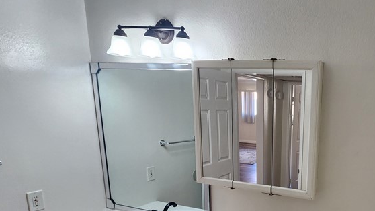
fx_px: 259
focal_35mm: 26
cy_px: 179
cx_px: 308
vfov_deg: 41.8
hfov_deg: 64.5
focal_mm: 2.2
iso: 80
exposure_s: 1/60
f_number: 2.2
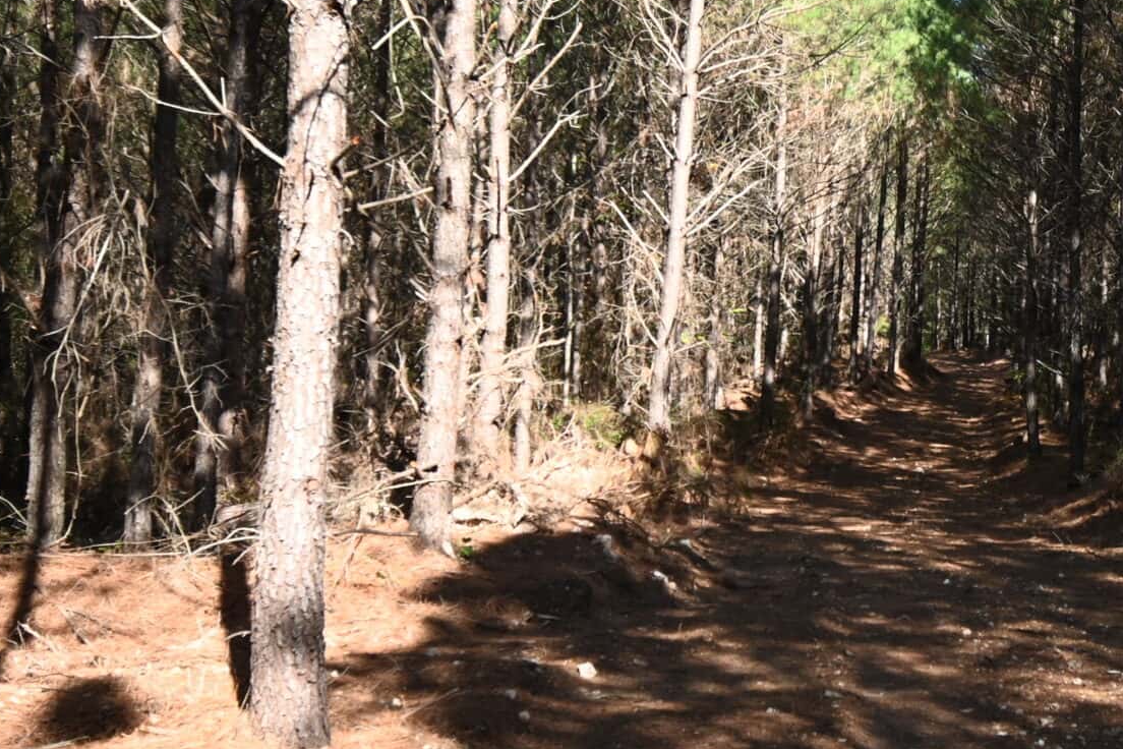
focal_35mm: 51
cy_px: 314
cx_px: 864
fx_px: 1591
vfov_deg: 26.4
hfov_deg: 37.8
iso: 200
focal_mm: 15
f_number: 5.6
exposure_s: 1/250
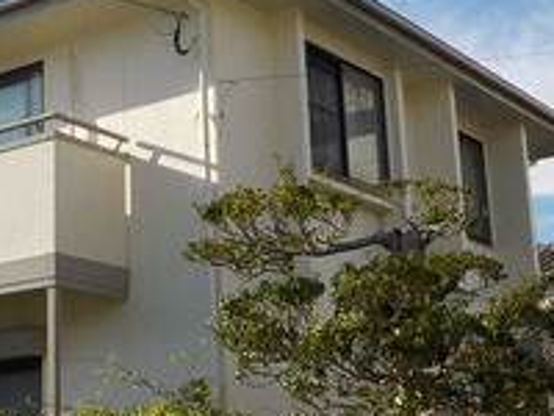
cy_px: 198
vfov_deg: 19.6
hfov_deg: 25.5
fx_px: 1200
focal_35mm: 75
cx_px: 105
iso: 125
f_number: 3.3
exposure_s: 1/1250
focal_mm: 4.1
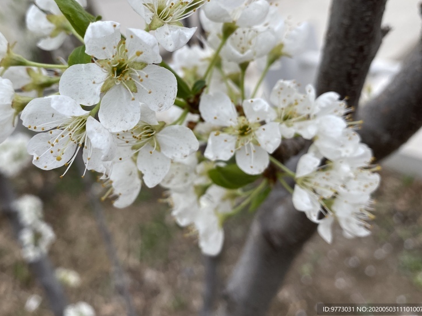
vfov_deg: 39.1
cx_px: 157
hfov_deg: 50.8
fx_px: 439
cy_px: 102
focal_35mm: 36
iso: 32
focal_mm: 4.25
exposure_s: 1/585
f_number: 1.8
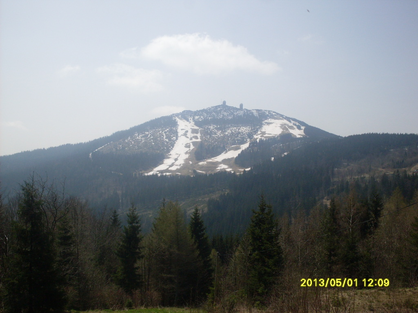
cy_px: 156
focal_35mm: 38
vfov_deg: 37.7
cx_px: 209
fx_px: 459
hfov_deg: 49.0
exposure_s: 1/350
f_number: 8.4
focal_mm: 6.3
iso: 80
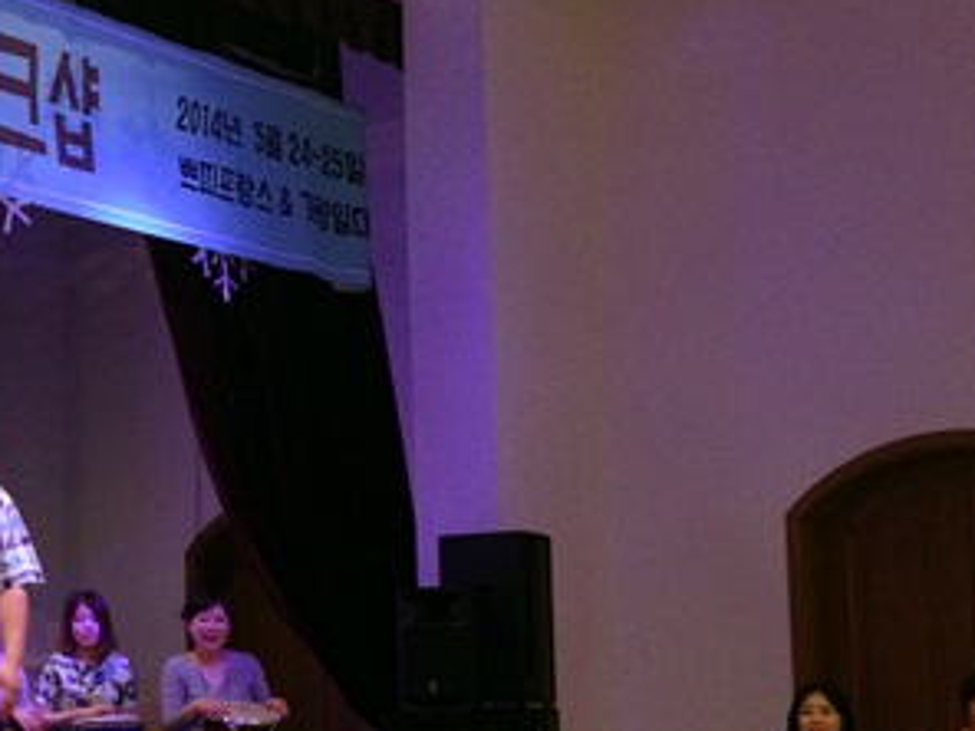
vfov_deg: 18.9
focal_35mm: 78
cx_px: -89
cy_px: 459
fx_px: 2197
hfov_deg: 23.5
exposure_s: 1/20
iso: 125
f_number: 2.4
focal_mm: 4.12
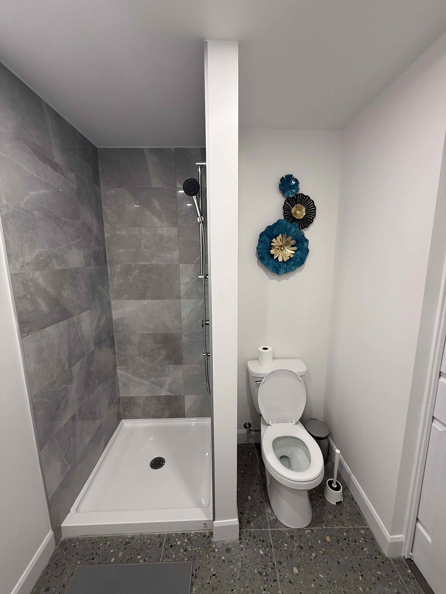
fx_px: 240
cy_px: 297
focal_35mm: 14
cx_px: 223
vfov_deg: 102.1
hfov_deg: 85.7
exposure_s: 1/120
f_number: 2.2
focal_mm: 2.22
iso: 125
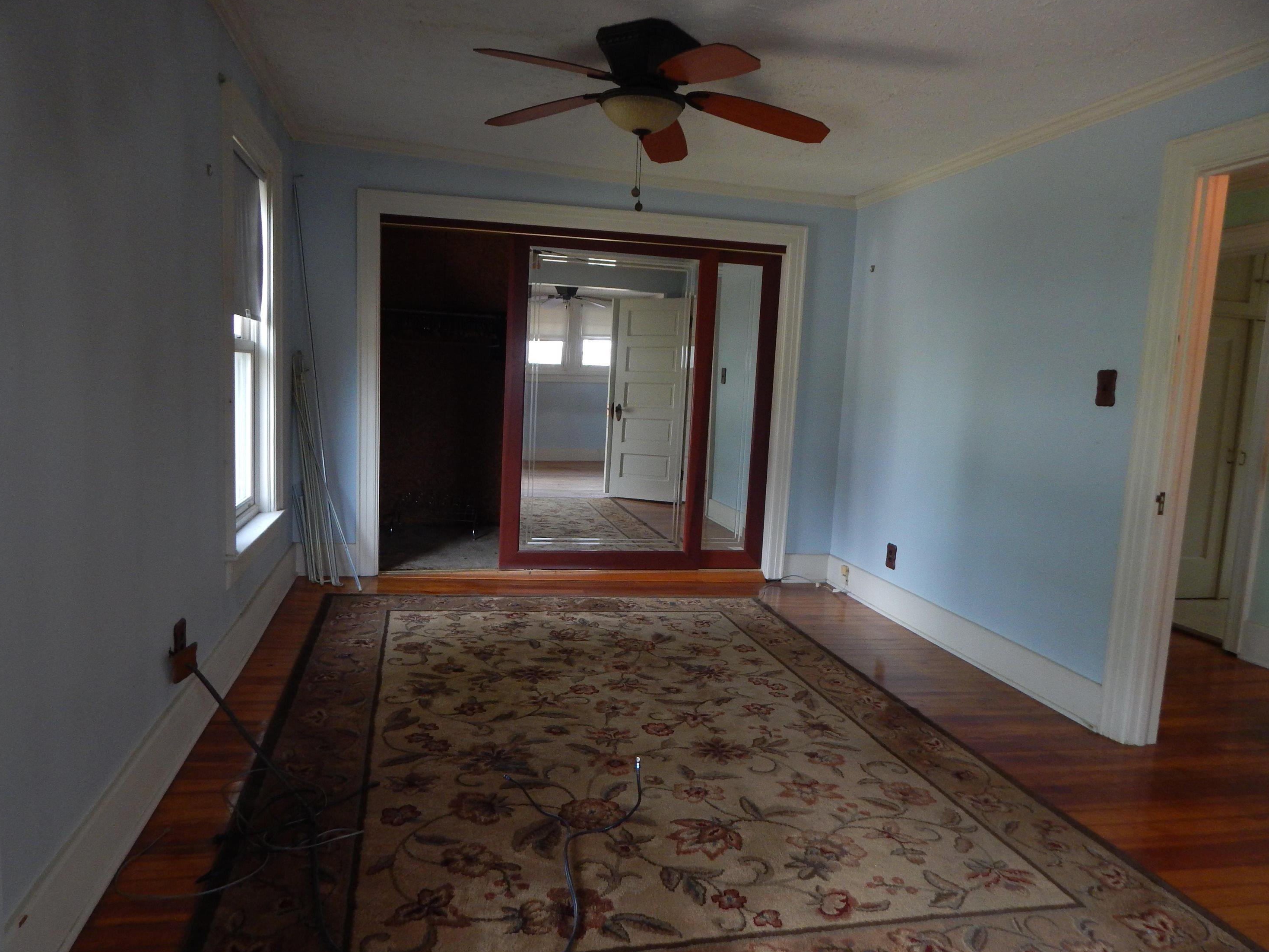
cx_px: 626
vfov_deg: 58.9
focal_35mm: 23
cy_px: 474
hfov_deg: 73.9
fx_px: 843
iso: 280
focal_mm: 4
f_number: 3
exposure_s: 1/30
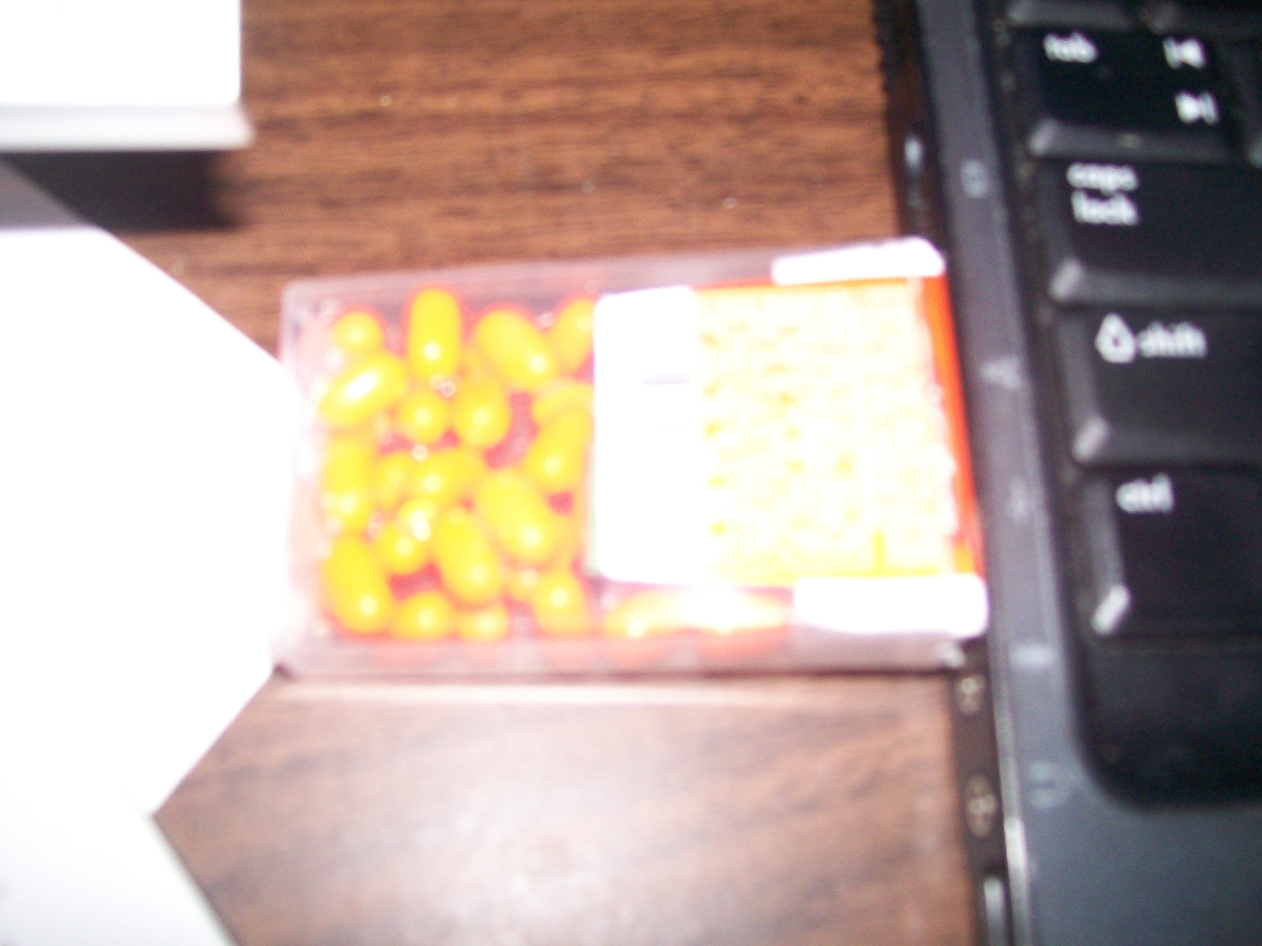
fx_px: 1312
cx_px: 631
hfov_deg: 51.4
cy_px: 473
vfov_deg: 39.7
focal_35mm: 36
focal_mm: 6
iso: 140
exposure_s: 1/64
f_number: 2.7
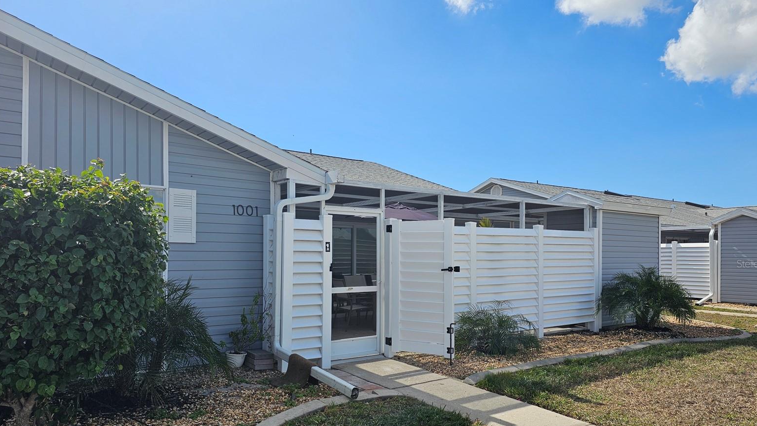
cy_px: 263
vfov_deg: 44.1
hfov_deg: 71.9
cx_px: 390
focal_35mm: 26
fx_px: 522
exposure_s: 1/1078
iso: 10
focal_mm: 6.3
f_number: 1.7
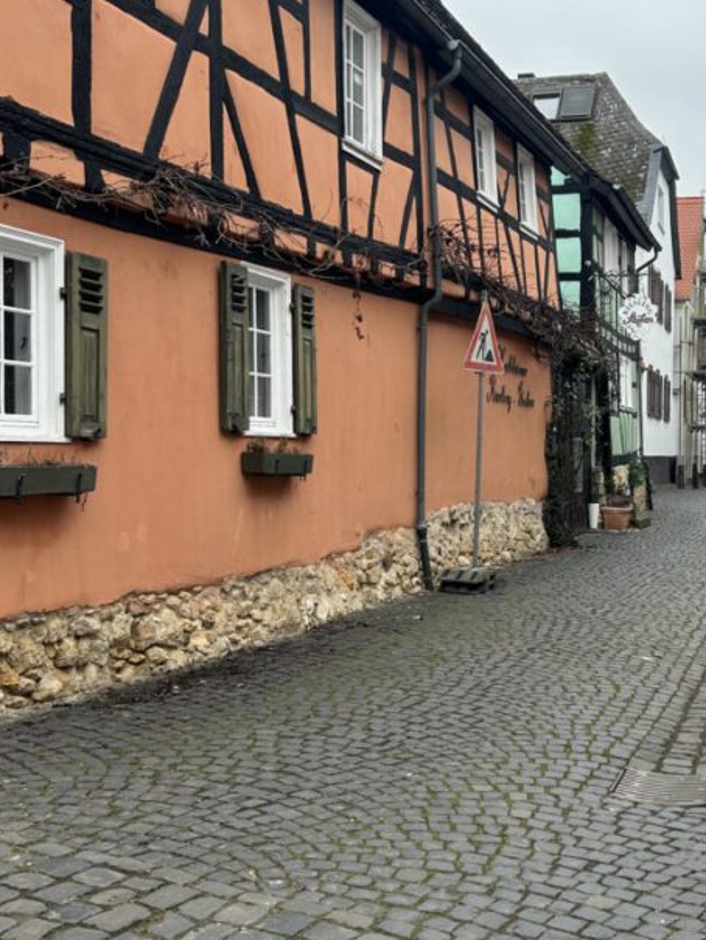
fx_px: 1196
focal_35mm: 44
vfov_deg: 42.9
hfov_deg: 32.1
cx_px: 554
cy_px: 468
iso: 50
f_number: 1.5
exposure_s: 1/458
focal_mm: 5.7
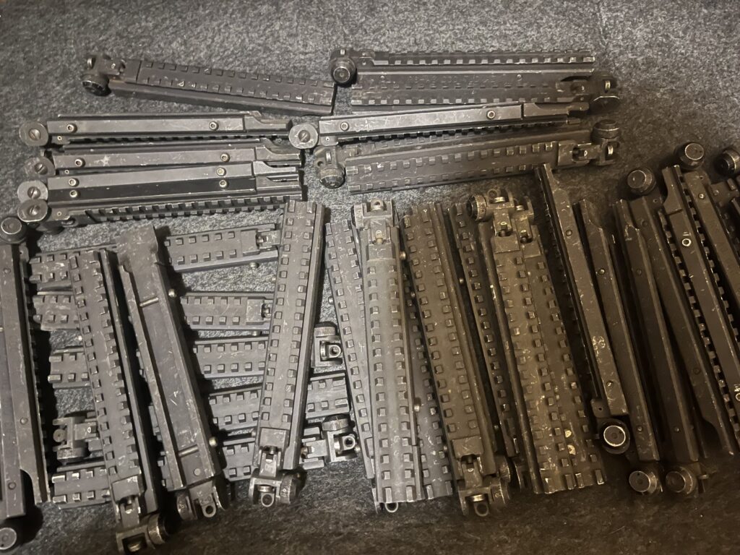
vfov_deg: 53.1
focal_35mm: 26
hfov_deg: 67.3
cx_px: 370
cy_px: 278
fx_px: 556
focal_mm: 5.1
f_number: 1.6
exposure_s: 1/5
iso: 1600
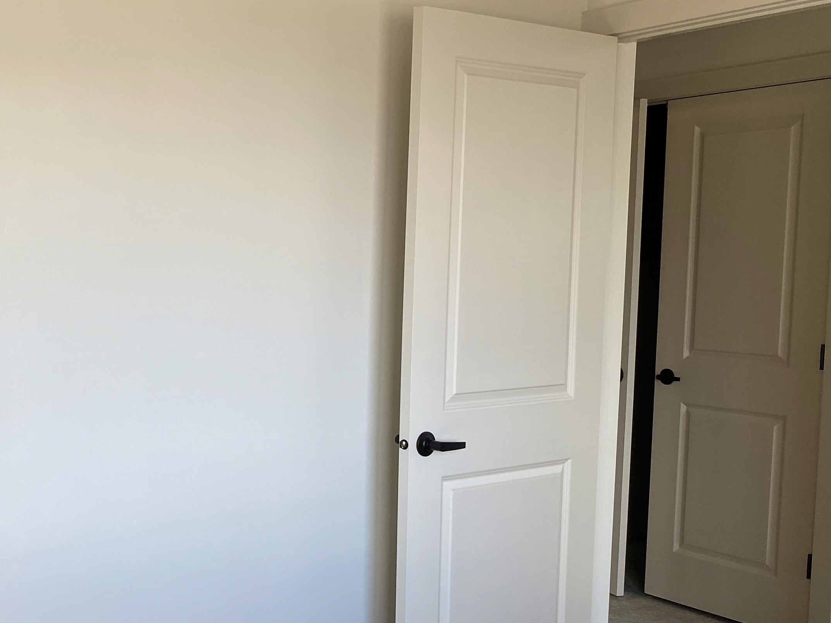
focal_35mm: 49
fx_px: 1177
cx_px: 117
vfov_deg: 29.6
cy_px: 364
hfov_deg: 36.9
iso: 50
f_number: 1.8
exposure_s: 1/122
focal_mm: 4.25
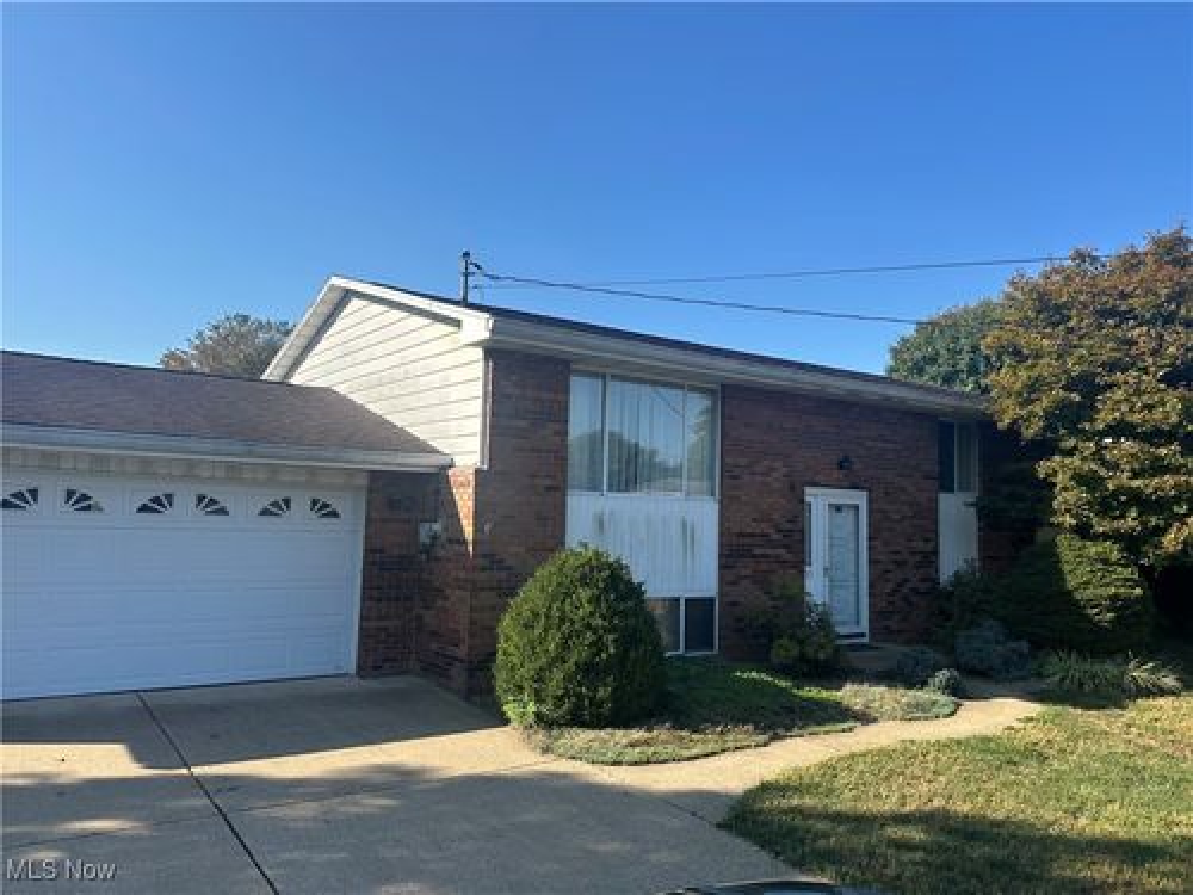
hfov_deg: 71.6
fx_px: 827
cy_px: 448
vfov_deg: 56.8
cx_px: 596
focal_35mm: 24
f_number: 1.78
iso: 80
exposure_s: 1/2882
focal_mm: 6.86
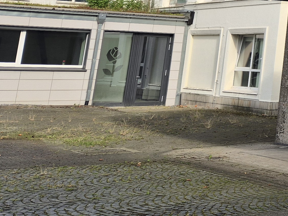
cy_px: -89
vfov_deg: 16.6
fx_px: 682
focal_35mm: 82
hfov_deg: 18.9
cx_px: 504
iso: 25
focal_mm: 5.4
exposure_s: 1/1136
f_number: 1.8
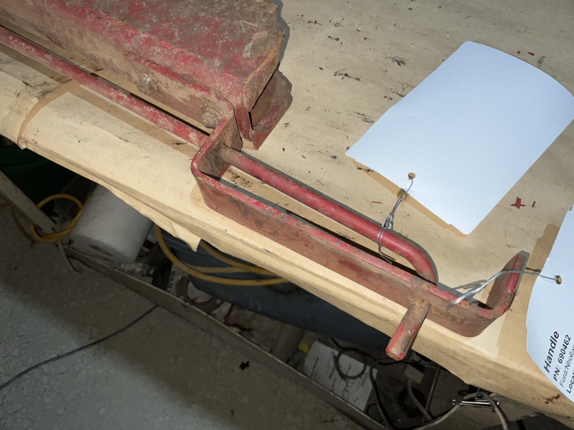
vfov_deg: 48.2
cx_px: 287
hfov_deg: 61.7
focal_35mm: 29
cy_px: 215
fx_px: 481
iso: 16
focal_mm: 3
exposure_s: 1/92
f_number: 1.8
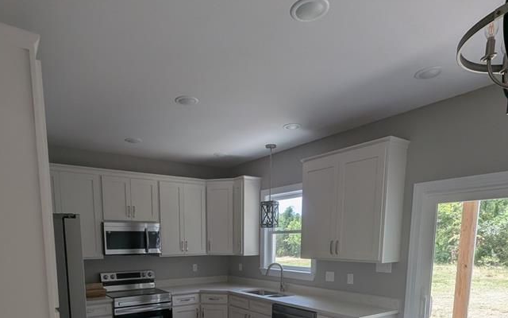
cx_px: 218
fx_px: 305
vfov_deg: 48.9
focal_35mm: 22
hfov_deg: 79.2
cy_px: 289
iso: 40
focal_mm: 1.95
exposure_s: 1/147
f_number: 2.2
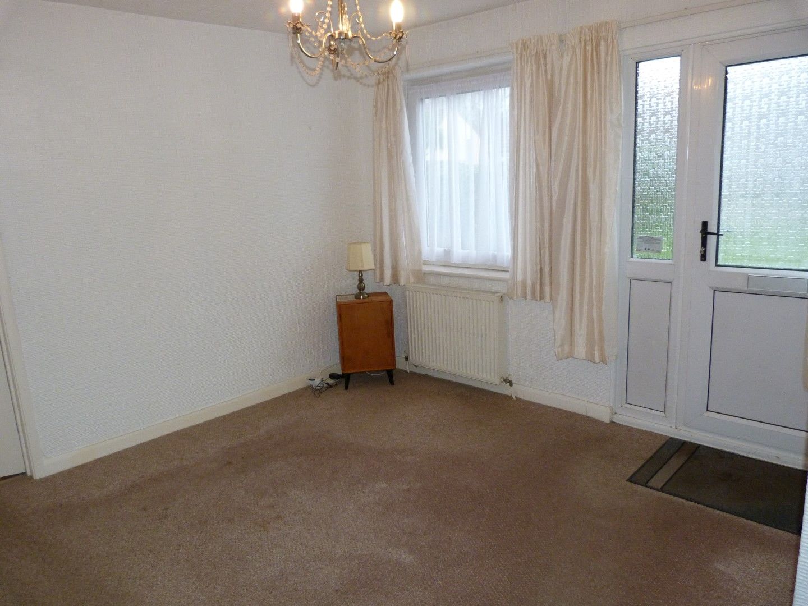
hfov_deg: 69.4
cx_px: 404
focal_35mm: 25
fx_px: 584
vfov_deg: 54.9
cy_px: 303
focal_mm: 4.5
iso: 200
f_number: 2.8
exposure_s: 1/60
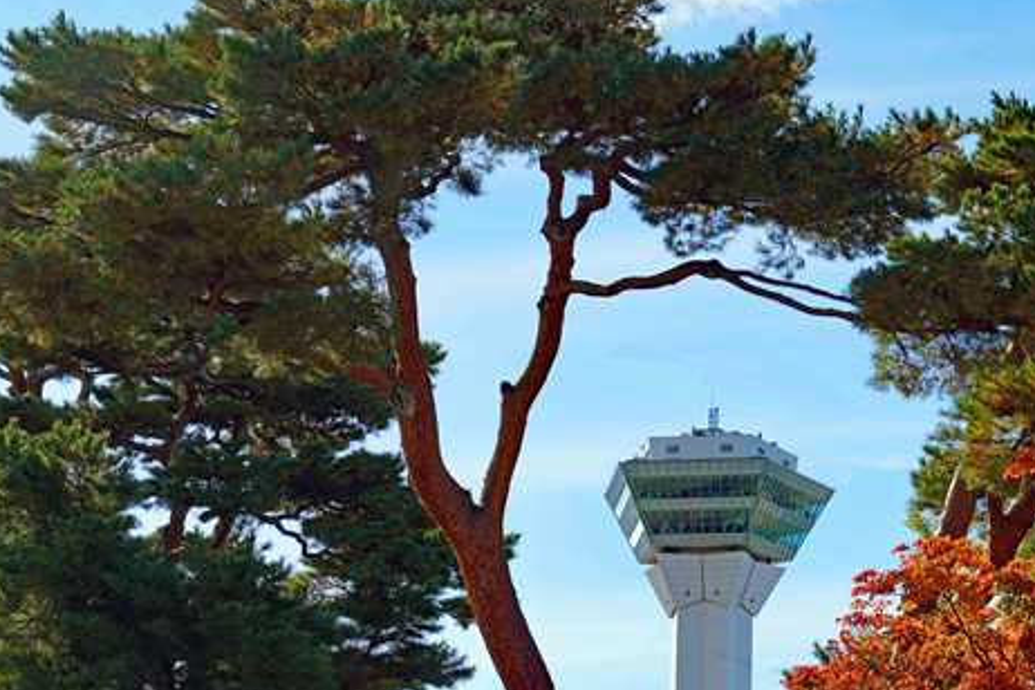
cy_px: 552
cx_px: 672
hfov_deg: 22.5
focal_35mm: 90
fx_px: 2587
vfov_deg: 15.1
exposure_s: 1/200
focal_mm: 52
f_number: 8
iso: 100
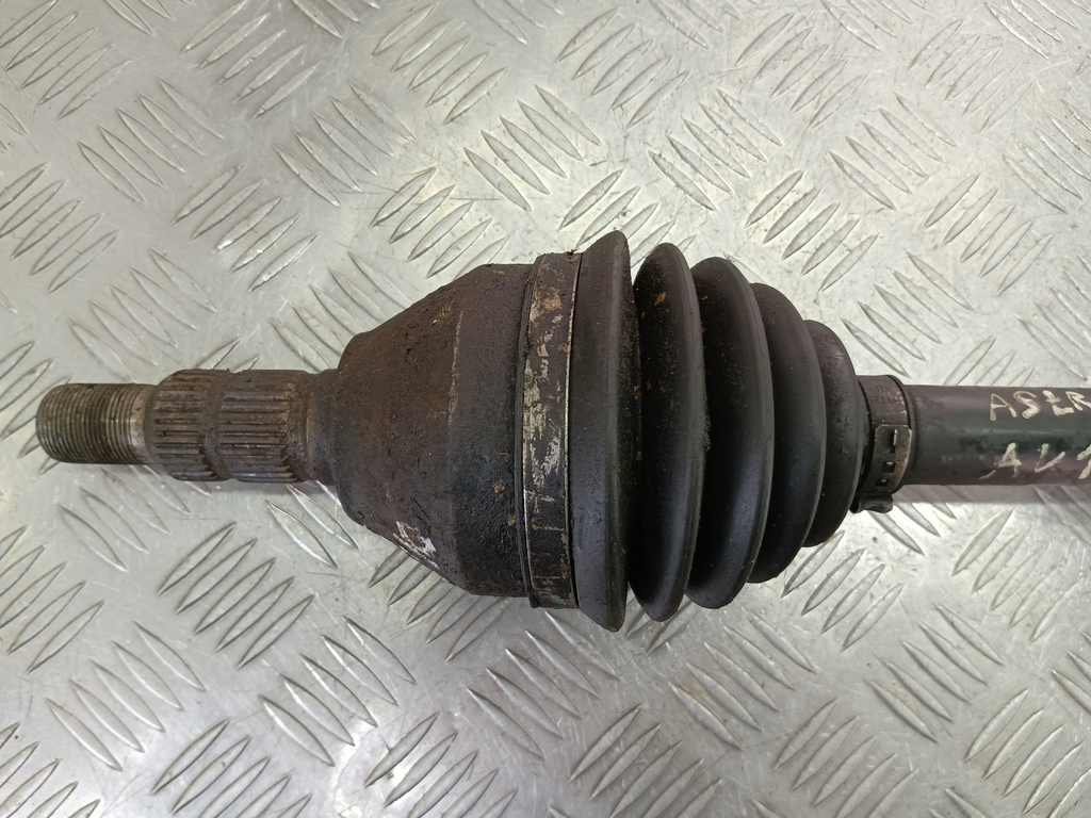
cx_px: 546
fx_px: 851
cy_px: 409
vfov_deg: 51.4
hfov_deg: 65.3
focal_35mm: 27
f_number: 1.6
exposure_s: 1/50
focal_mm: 4.11
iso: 116
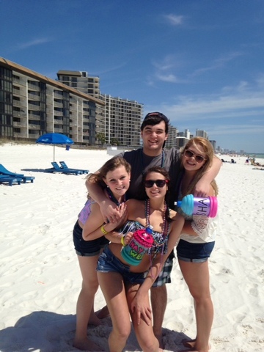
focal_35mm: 33
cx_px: 132
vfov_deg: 55.4
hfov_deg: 42.9
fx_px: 336
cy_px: 176
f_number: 2.4
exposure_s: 1/2710
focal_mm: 4.12
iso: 50
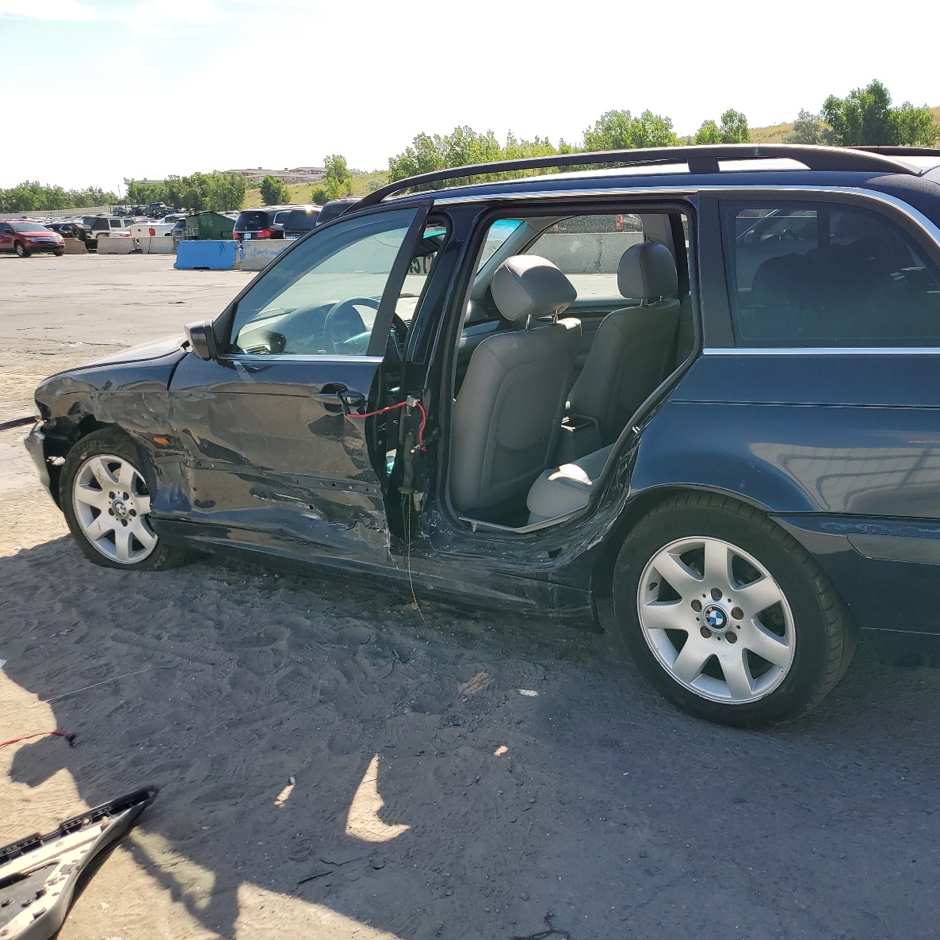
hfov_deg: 51.5
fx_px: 952
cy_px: 474
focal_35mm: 31
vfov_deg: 52.5
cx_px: 628
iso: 50
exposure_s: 1/2000
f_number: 1.5
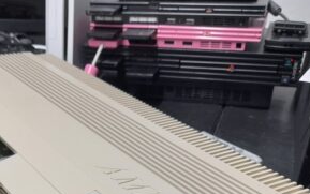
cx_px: 80
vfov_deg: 21.8
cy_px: 233
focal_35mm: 55
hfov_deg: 36.1
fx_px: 465
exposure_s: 1/50
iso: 80
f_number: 2
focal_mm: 4.6
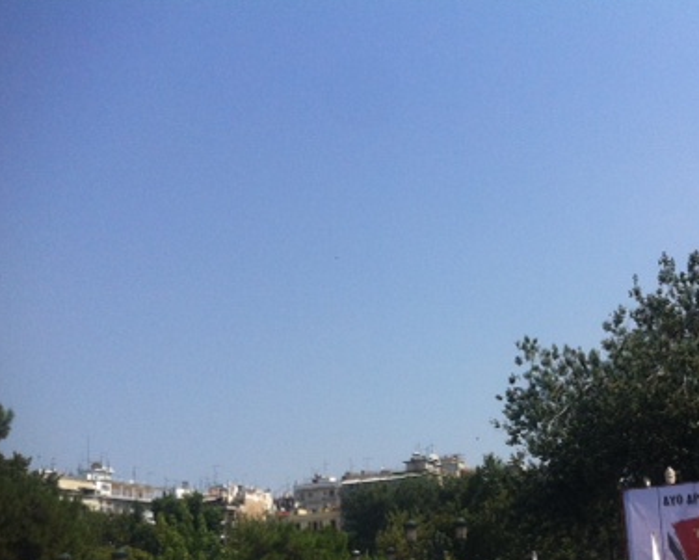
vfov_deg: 25.9
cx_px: 528
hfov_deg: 31.9
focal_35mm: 58
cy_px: 432
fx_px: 1200
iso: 80
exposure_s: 1/2011
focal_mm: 3.85
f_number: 2.8
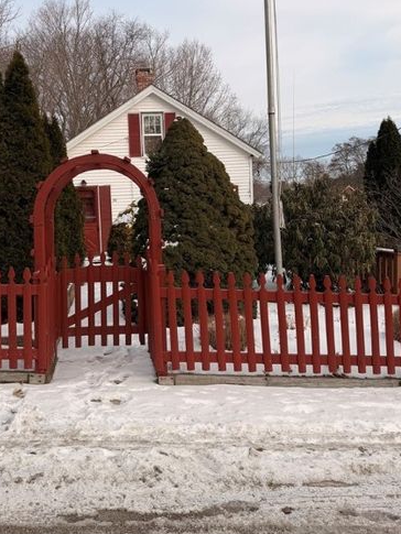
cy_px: 206
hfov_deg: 42.6
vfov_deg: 54.8
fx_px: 509
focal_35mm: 33
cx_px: 149
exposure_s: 1/2703
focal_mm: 6.76
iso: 80
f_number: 1.78
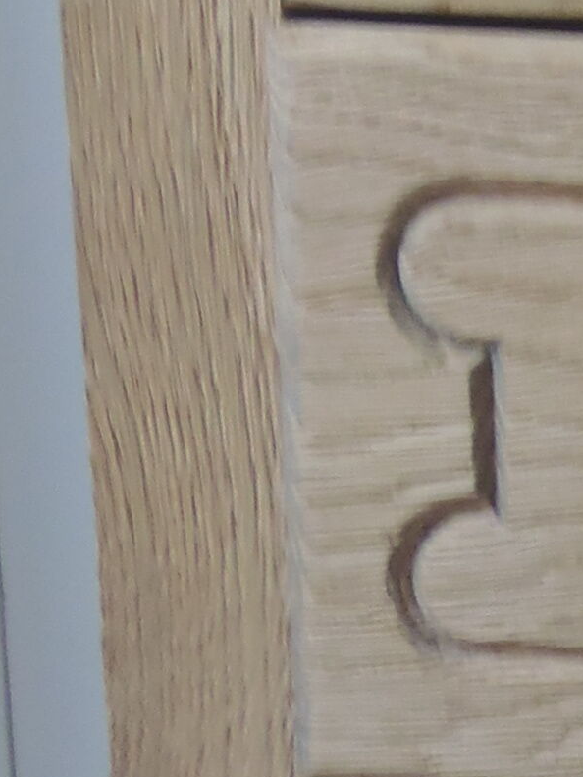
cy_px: 886
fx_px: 2919
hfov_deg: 10.6
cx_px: 1104
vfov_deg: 14.8
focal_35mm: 130
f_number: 2.9
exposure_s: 1/30
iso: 100
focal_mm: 4.3
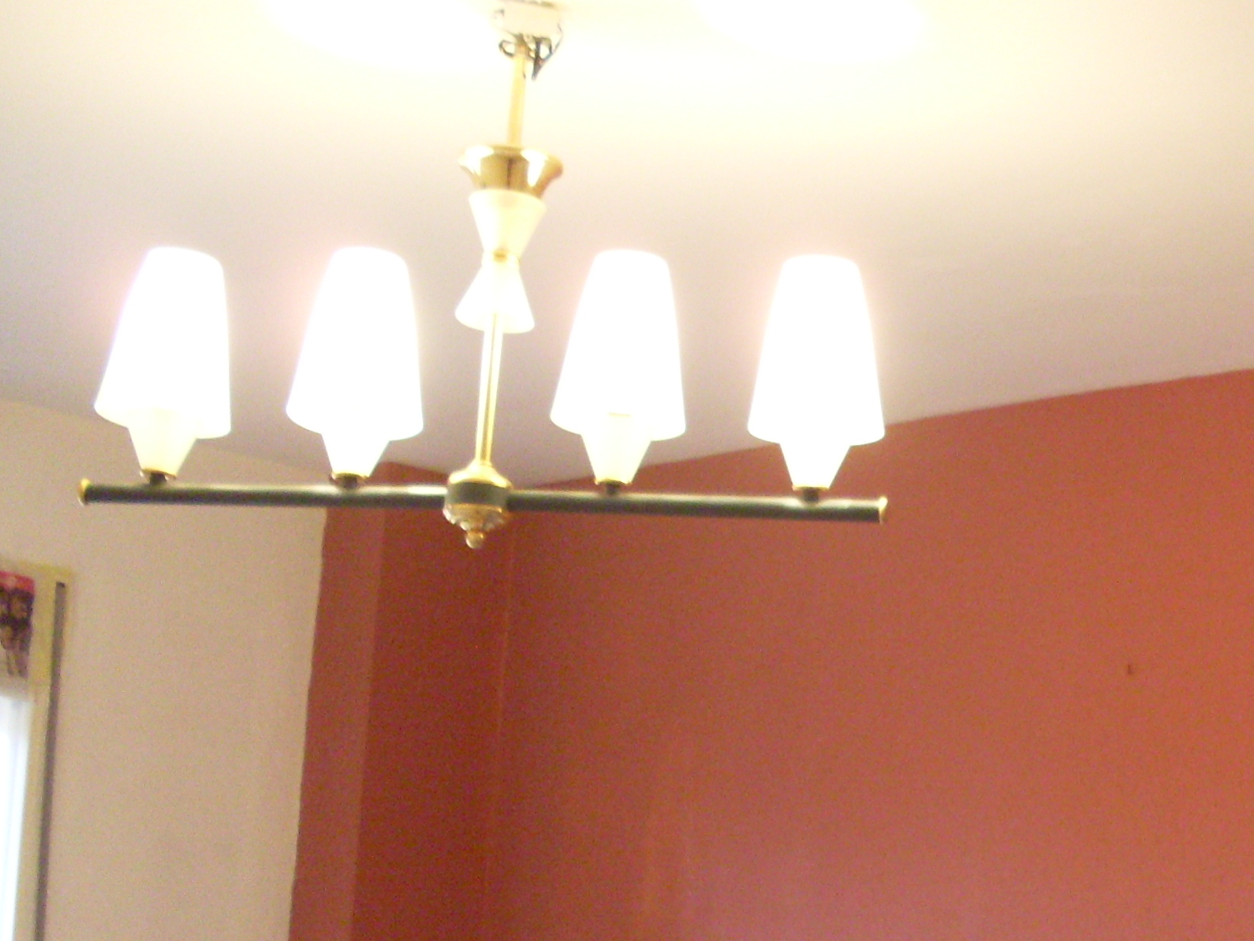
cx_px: 1271
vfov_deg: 18.5
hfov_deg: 23.9
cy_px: 887
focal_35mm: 78
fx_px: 2826
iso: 200
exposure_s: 1/15
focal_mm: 6.3
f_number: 2.8
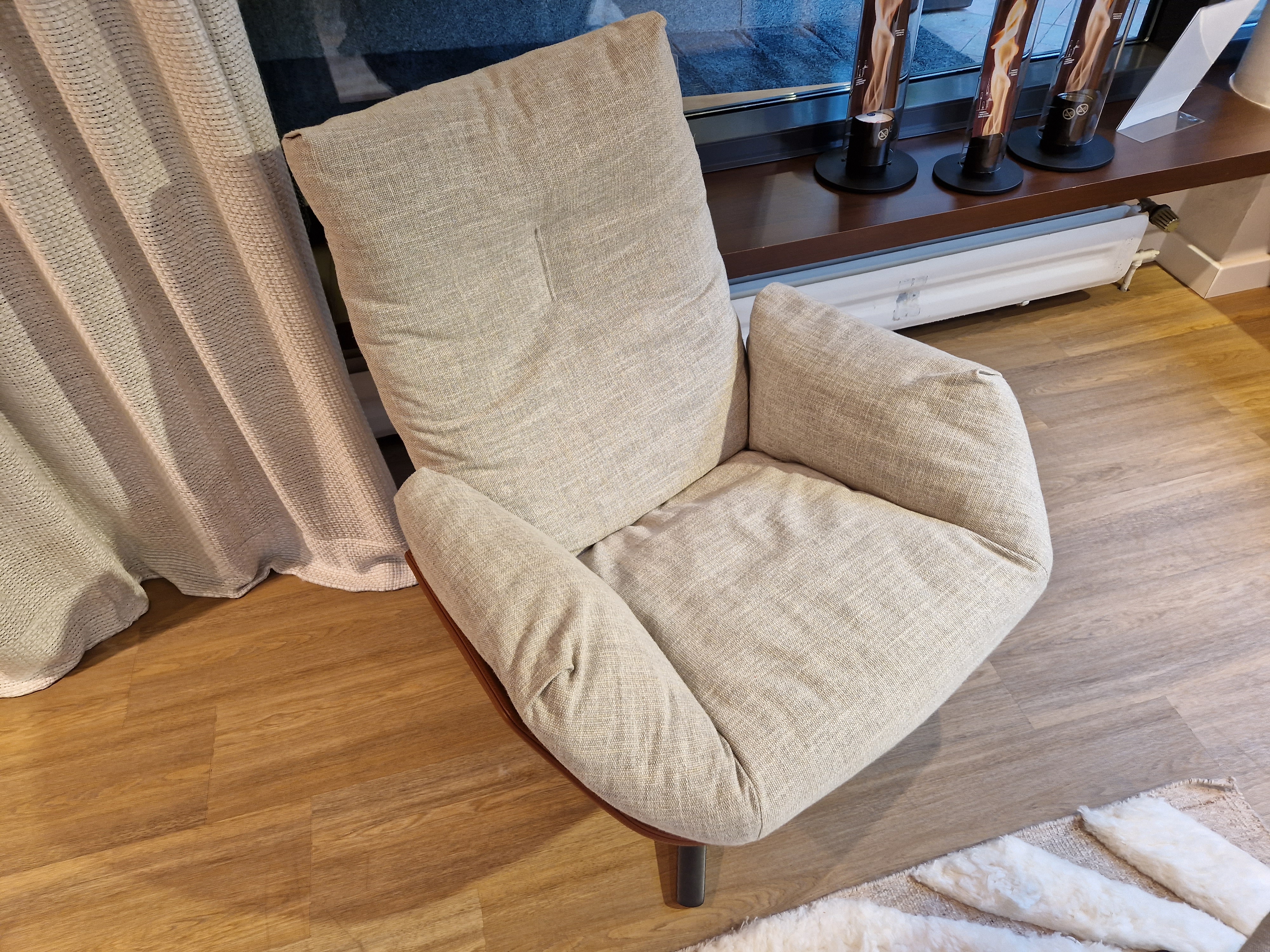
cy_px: 476
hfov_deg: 73.9
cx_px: 635
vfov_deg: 58.9
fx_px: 844
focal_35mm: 23
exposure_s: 1/100
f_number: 1.8
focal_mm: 5.4
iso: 100
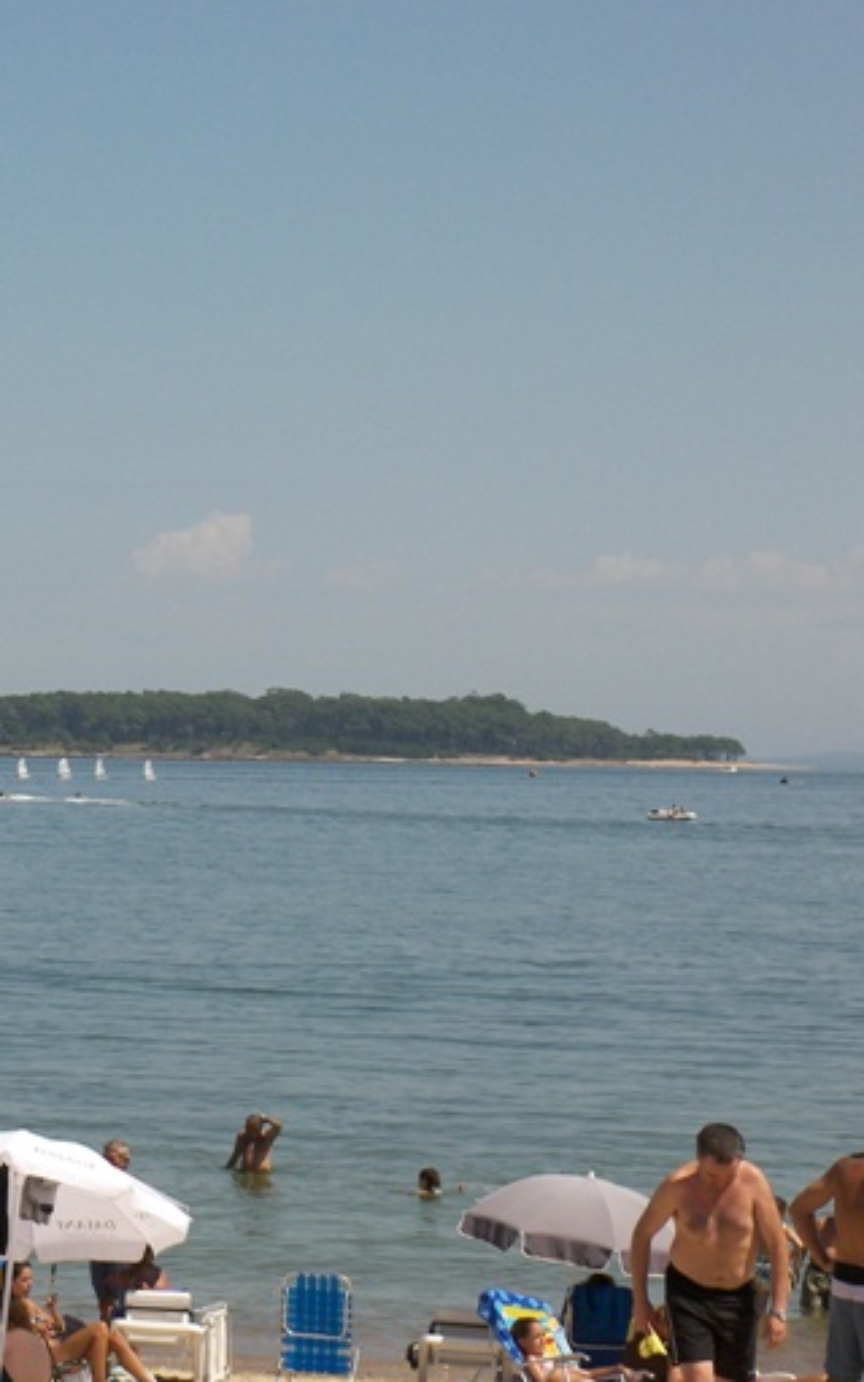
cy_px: 783
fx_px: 5425
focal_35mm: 144
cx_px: -130
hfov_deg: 9.0
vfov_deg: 14.5
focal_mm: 18.3
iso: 100
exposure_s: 1/1600
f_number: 4
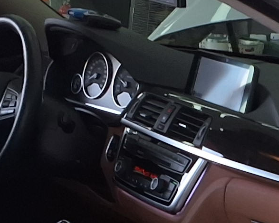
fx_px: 1256
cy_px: 235
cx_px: 348
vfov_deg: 10.1
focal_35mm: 152
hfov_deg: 12.3
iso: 32
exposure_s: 1/120
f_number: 1.9
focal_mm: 2.91
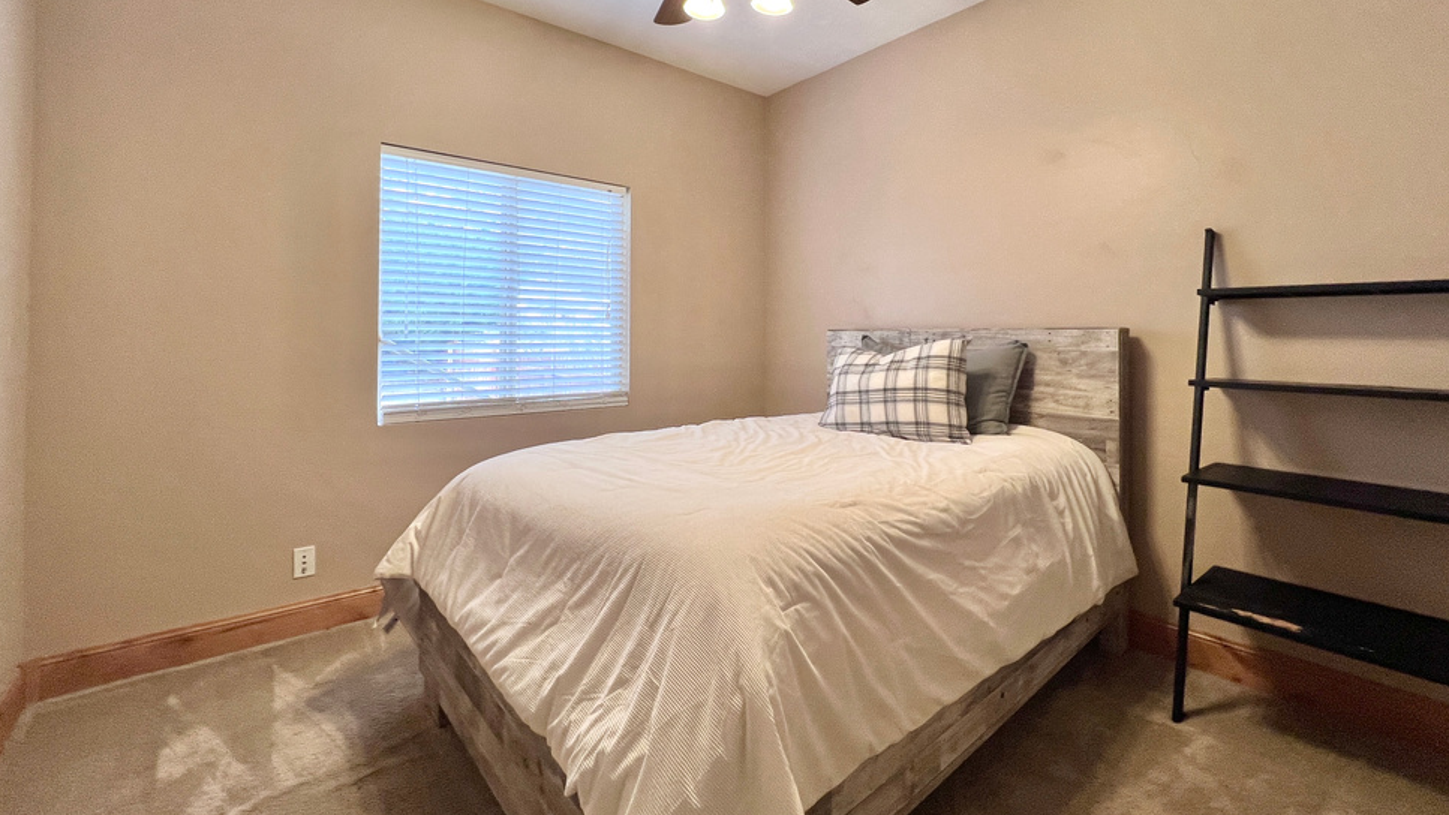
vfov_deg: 70.0
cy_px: 334
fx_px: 576
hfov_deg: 103.0
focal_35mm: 15
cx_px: 739
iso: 100
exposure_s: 1/120
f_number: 1.8
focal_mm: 1.57
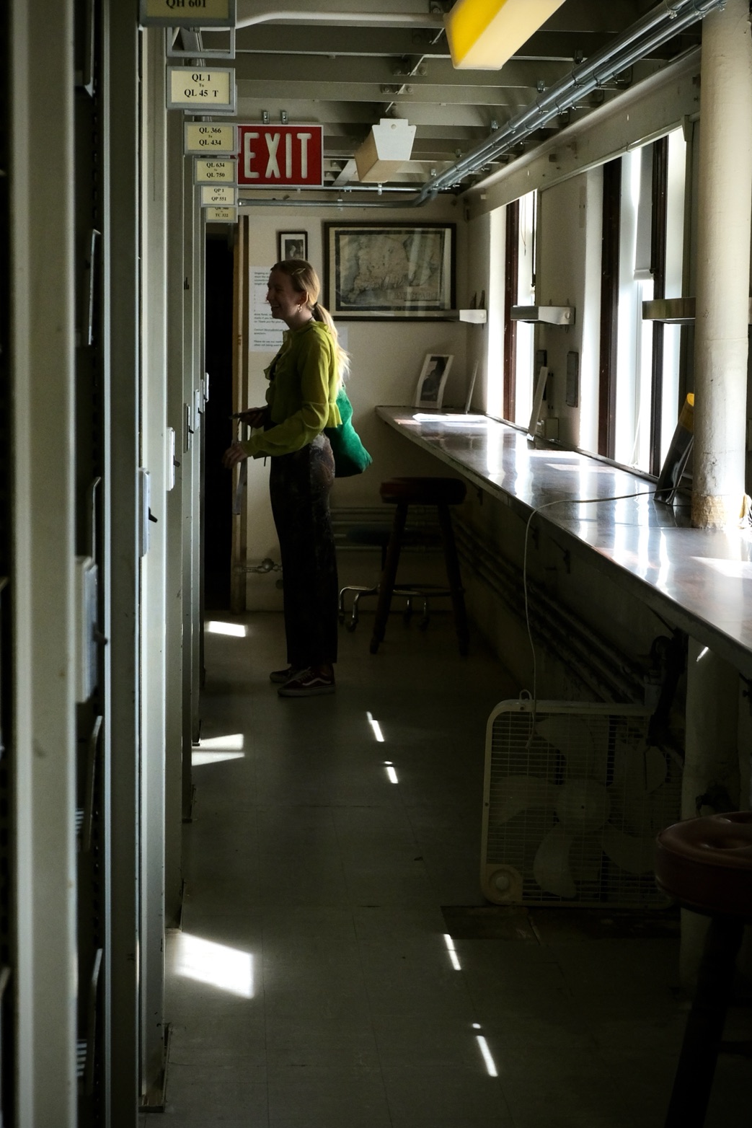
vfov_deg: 32.9
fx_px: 1911
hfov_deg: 22.3
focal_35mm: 61
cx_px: 358
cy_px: 522
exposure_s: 1/600
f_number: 5
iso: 800
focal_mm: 35.3
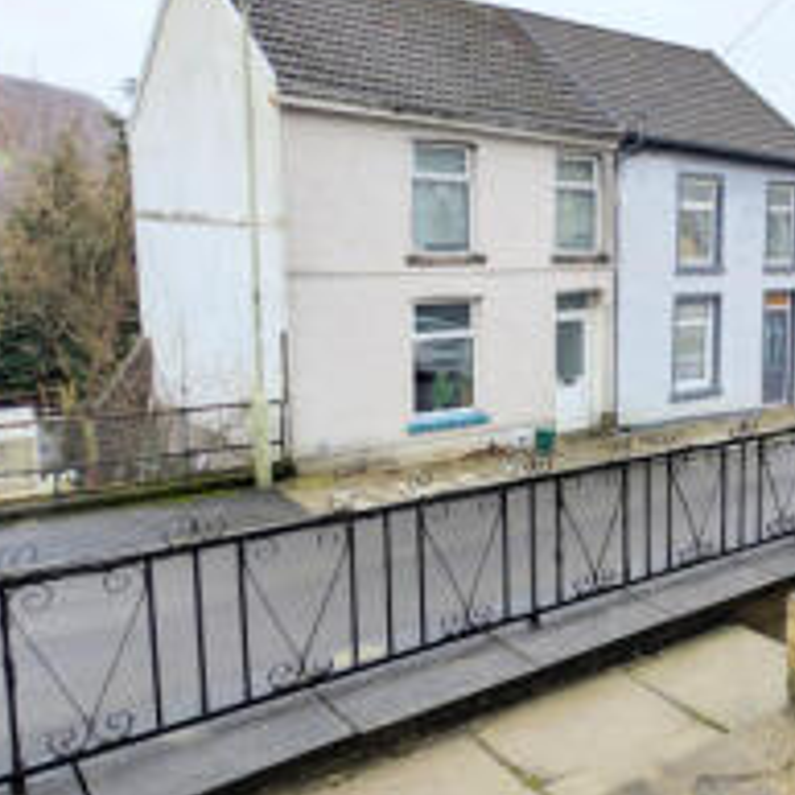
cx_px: 737
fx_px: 831
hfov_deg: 45.5
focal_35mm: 32
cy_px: 348
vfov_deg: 51.0
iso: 40
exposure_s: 1/147
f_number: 1.95
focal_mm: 2.23
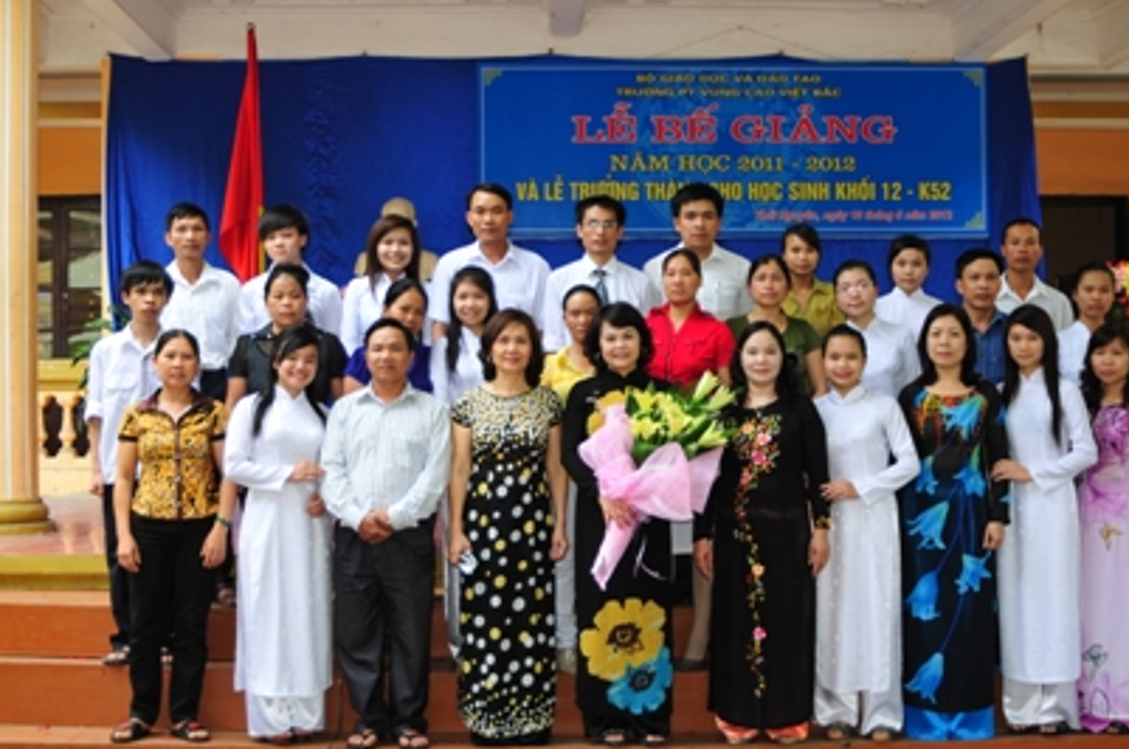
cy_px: 389
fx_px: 1472
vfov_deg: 28.6
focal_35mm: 47
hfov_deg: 41.9
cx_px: 604
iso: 200
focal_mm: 28
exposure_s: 1/100
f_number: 3.8
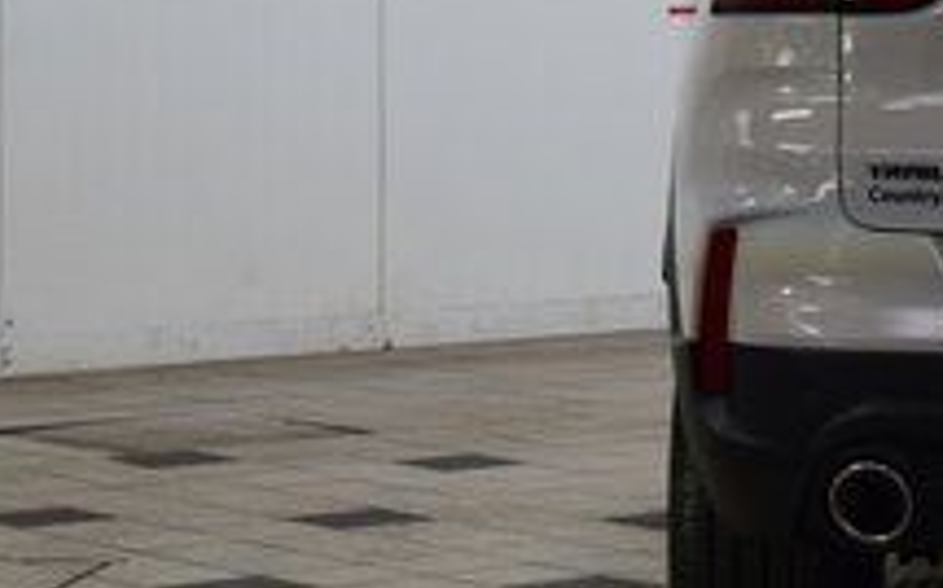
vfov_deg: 7.2
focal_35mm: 182
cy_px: 64
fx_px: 4674
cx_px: 1351
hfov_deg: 11.1
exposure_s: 1/60
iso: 1400
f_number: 8
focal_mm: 40
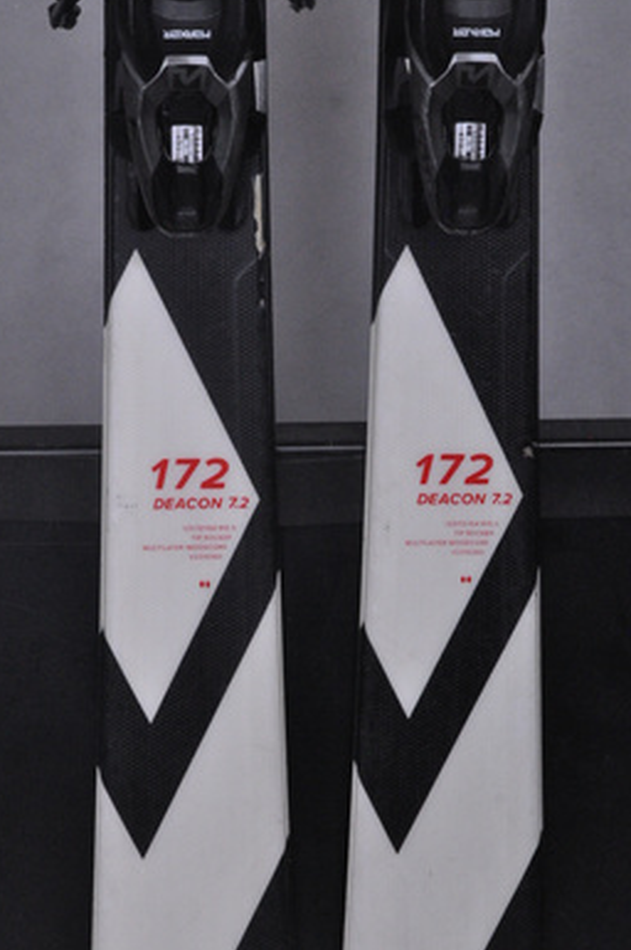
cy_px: 521
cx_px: 314
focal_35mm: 132
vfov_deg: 15.6
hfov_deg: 10.4
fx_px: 3466
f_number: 11
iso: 3200
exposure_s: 1/125
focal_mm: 75
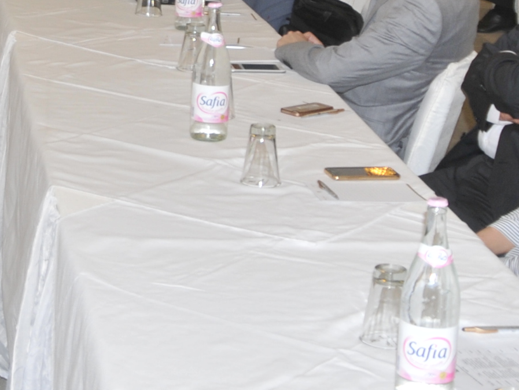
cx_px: -149
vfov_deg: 11.6
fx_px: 1859
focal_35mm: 124
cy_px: -138
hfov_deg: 15.2
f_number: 4
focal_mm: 24
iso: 250
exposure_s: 1/50
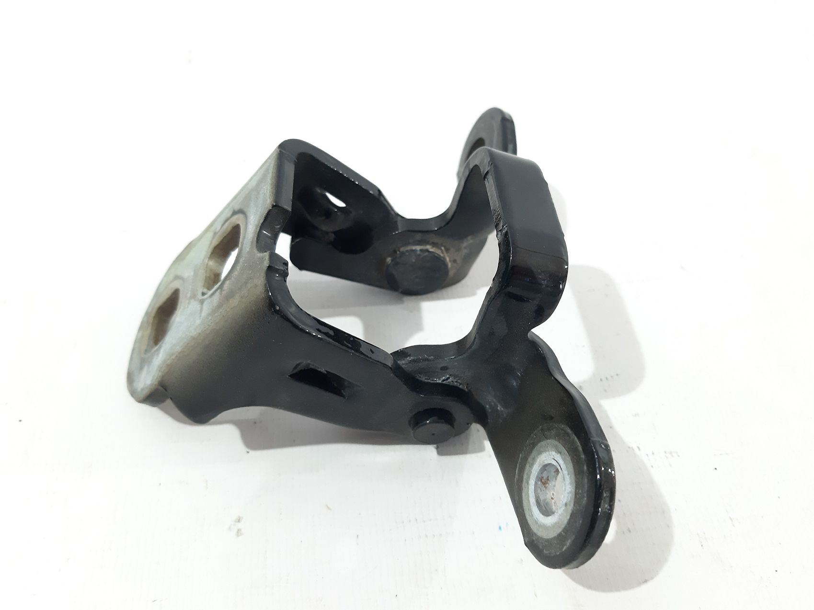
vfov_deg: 51.3
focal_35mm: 27
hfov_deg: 65.3
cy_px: 305
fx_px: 635
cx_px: 407
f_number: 1.7
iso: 250
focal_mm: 3.93
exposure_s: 1/50
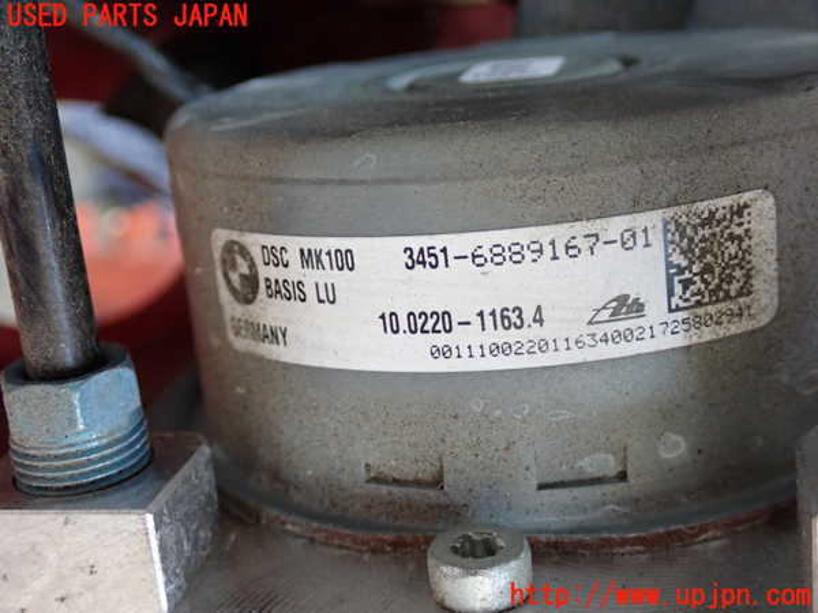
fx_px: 1182
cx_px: 409
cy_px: 306
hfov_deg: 38.2
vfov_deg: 29.1
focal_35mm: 50
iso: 400
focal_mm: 9.01
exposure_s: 1/50
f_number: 3.2
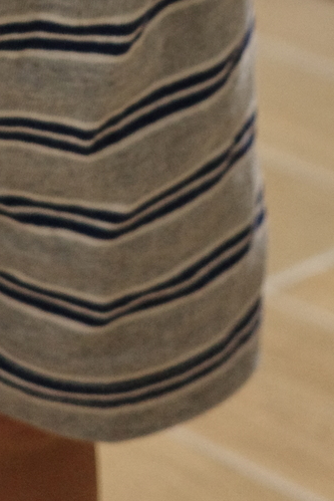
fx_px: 2660
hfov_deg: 7.2
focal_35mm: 191
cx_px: 37
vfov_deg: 9.6
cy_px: -686
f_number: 2.8
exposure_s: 1/40
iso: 1000
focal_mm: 26
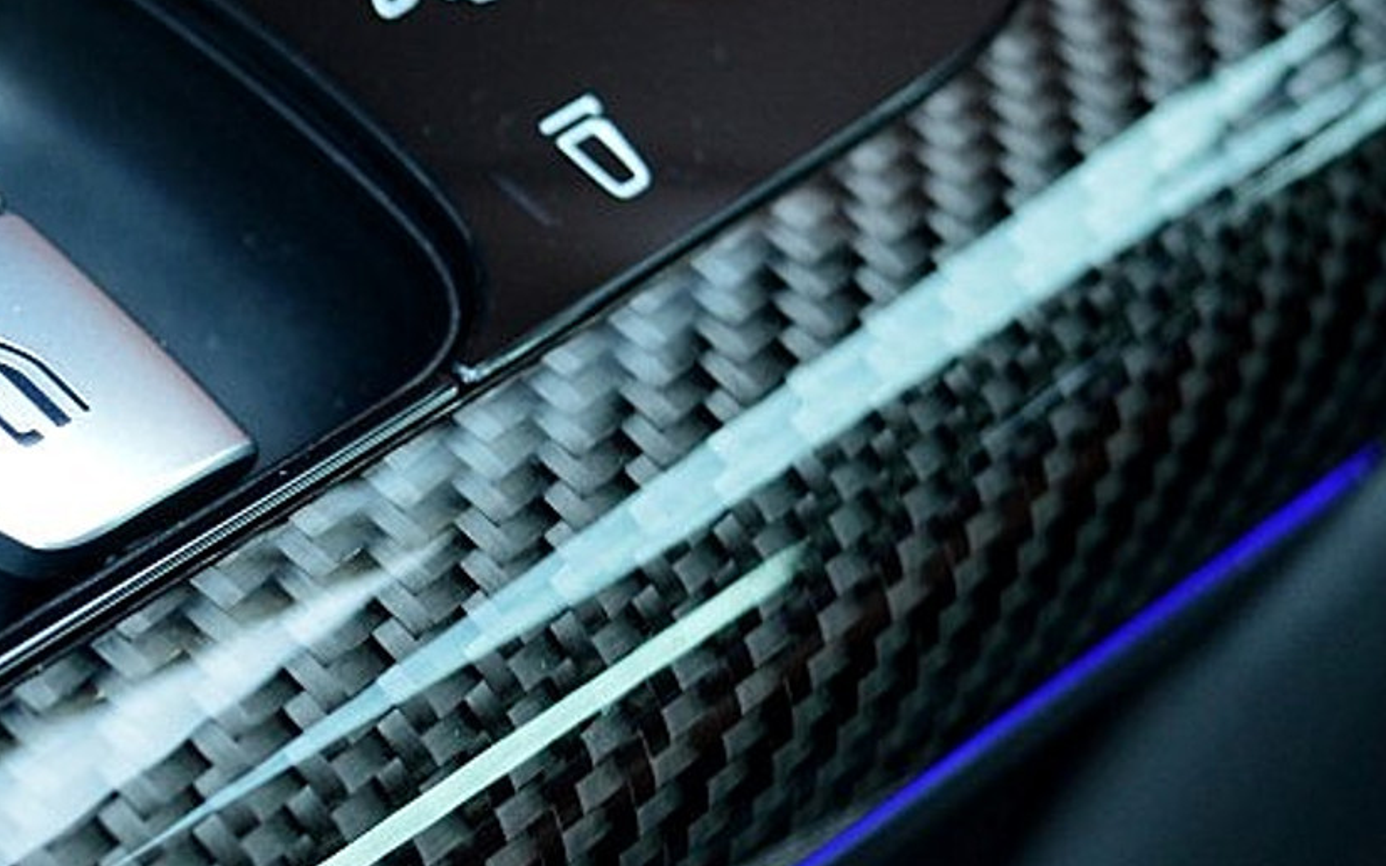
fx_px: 5364
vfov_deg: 9.2
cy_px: 333
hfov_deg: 14.4
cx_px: -129
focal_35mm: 142
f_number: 5
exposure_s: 1/60
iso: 800
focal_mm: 40
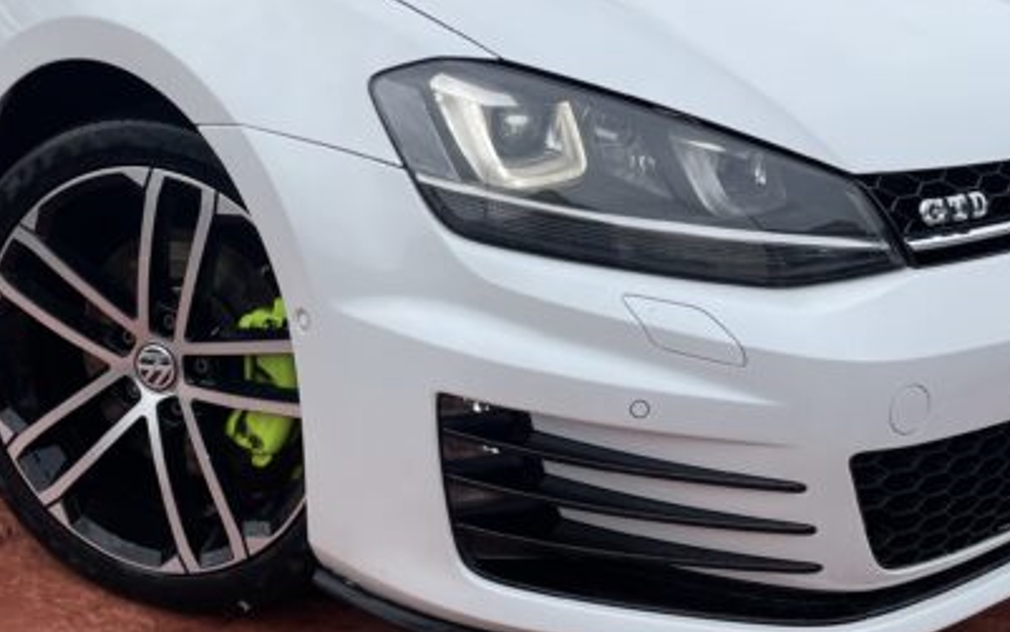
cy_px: 126
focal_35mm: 55
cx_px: 383
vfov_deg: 23.2
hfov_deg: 36.7
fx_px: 1515
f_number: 1.6
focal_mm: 4.2
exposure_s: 1/1887
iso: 32
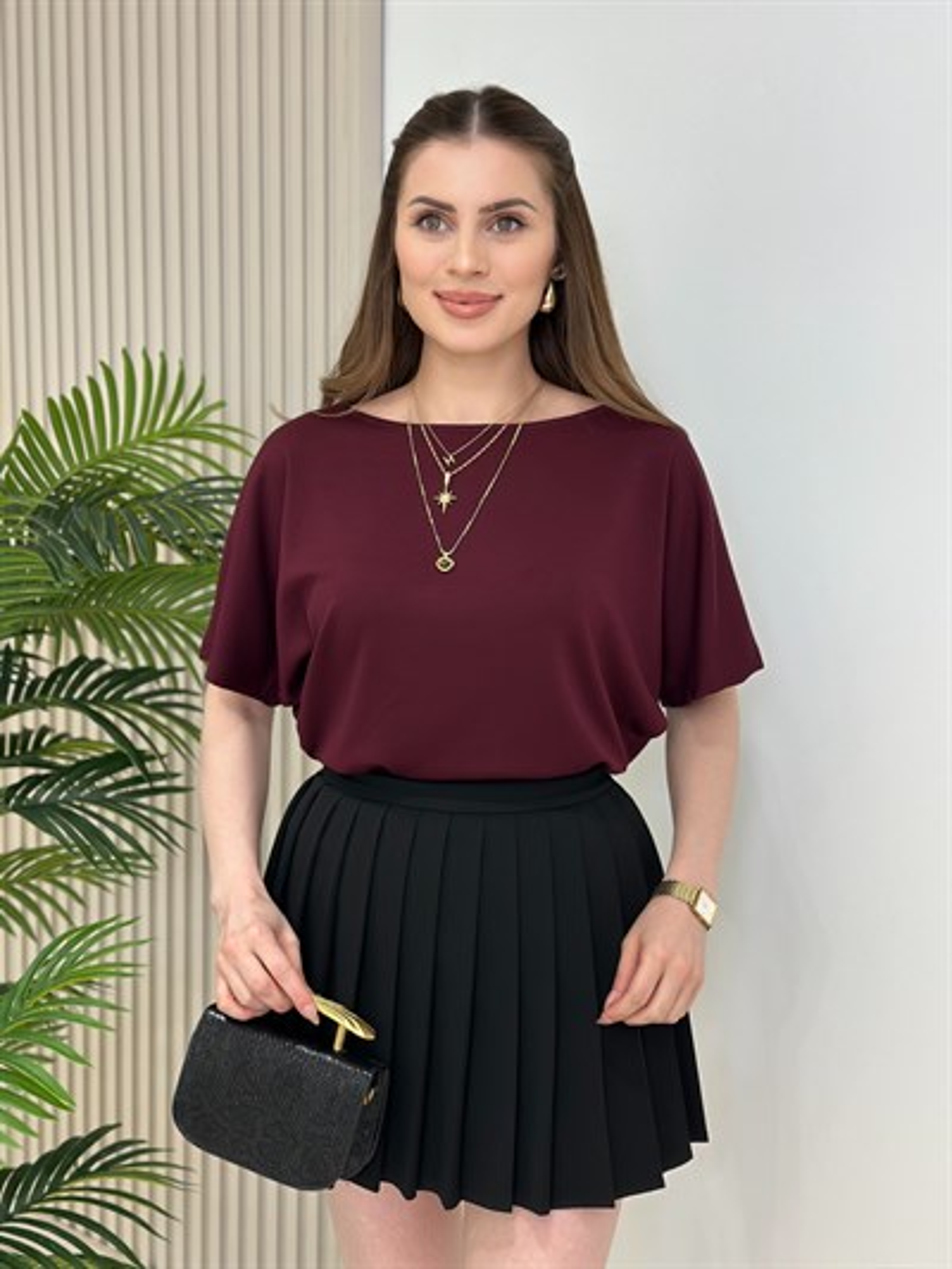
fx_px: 1759
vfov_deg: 39.6
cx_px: 476
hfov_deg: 30.3
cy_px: 634
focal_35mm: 48
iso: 100
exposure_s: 1/157
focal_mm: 6.86
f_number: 1.78
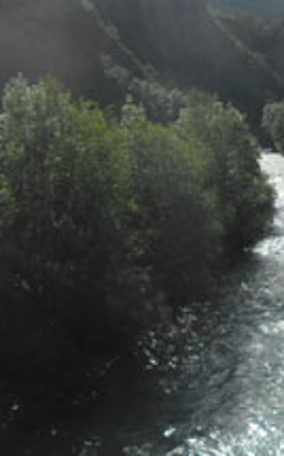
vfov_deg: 33.9
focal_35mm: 60
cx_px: 242
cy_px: 189
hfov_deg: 21.2
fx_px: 745
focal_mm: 4.9
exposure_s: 1/206
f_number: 9
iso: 80
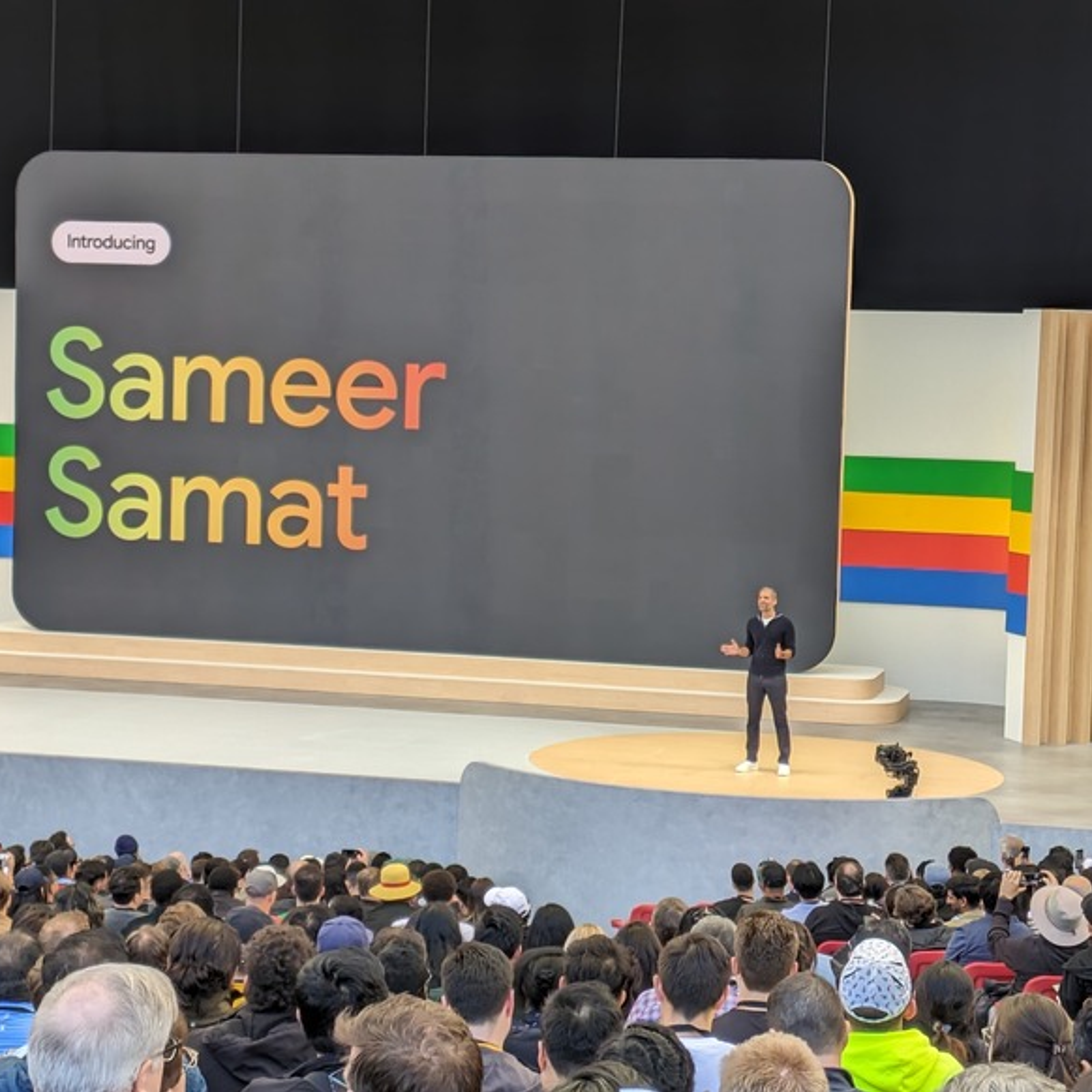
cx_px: 535
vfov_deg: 29.6
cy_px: 545
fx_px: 2070
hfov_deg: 29.6
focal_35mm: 58
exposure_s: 1/287
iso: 41
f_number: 1.7
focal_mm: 4.53
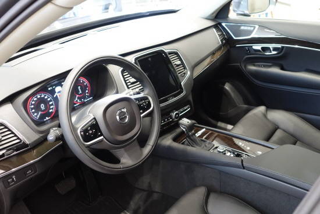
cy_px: 107
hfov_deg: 54.4
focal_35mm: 35
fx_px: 311
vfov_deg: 37.9
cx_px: 160
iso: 800
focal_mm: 12.81
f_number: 2.8
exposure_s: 1/30
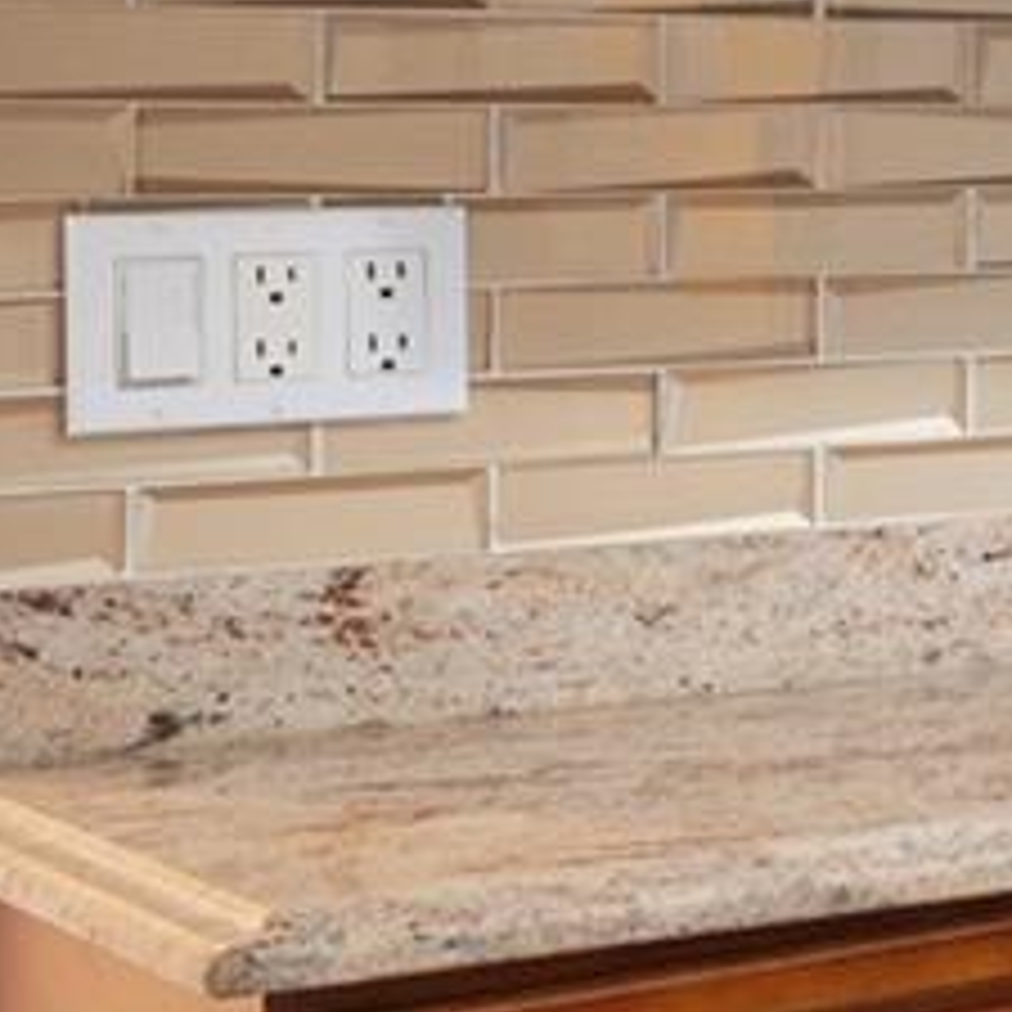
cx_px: 3796
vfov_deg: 14.9
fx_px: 3837
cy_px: 193
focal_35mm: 116
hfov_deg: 8.7
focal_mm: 15
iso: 500
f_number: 8
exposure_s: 1/3
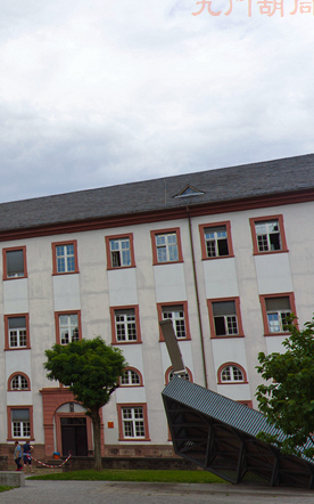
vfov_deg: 42.7
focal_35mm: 47
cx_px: -59
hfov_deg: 24.8
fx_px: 644
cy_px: 248
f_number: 5.6
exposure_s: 1/400
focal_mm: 20
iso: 100
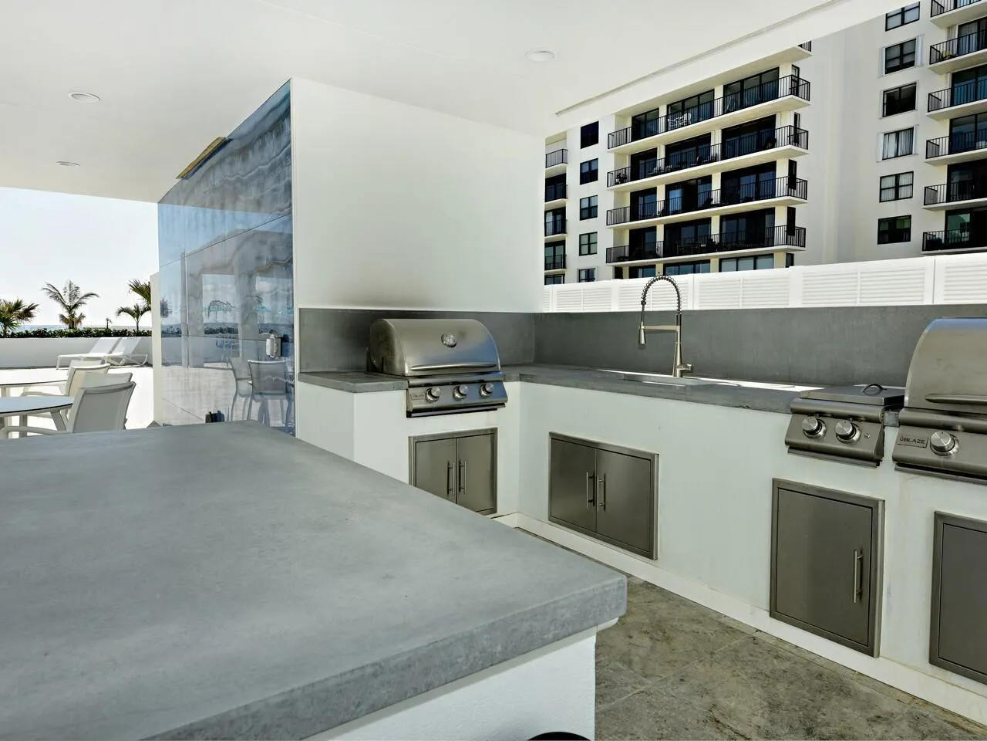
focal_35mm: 21
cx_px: 494
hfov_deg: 79.0
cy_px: 370
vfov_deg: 63.4
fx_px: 599
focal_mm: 21
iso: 250
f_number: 11
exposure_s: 1/250
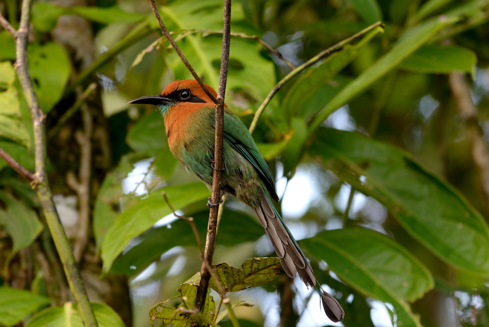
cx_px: 244
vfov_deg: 6.0
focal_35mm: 230
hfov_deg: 8.9
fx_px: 3125
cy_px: 164
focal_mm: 230
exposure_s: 1/100
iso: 800
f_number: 8
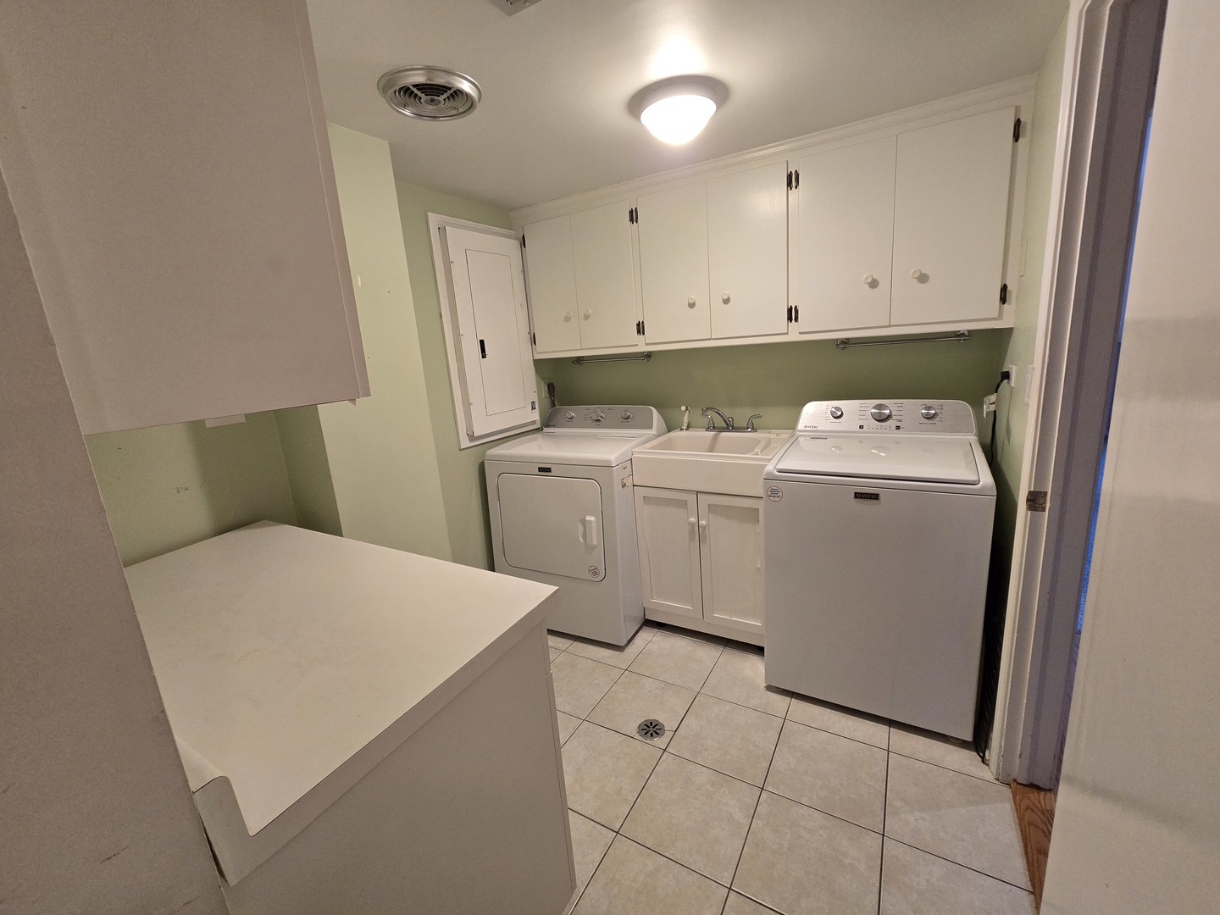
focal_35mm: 13
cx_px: 610
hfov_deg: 106.2
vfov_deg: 89.9
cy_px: 458
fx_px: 458
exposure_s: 1/60
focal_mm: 2.2
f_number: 2.2
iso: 320
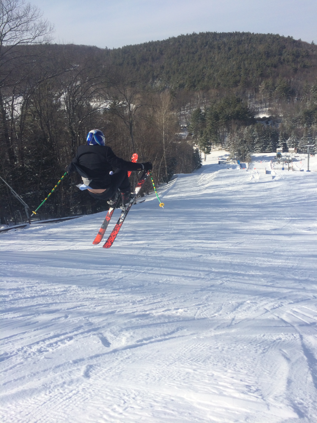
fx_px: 366
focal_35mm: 30
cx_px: 158
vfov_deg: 60.0
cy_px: 212
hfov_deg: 46.8
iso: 32
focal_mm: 4.12
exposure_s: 1/2564
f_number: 2.2
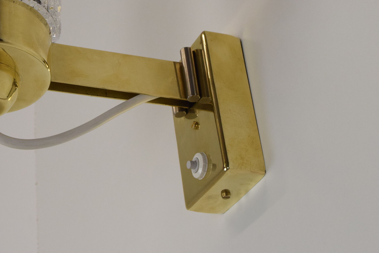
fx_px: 958
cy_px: 70
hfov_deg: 22.2
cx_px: 103
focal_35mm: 91
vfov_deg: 15.0
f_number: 10
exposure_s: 1/400
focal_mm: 38
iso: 1600
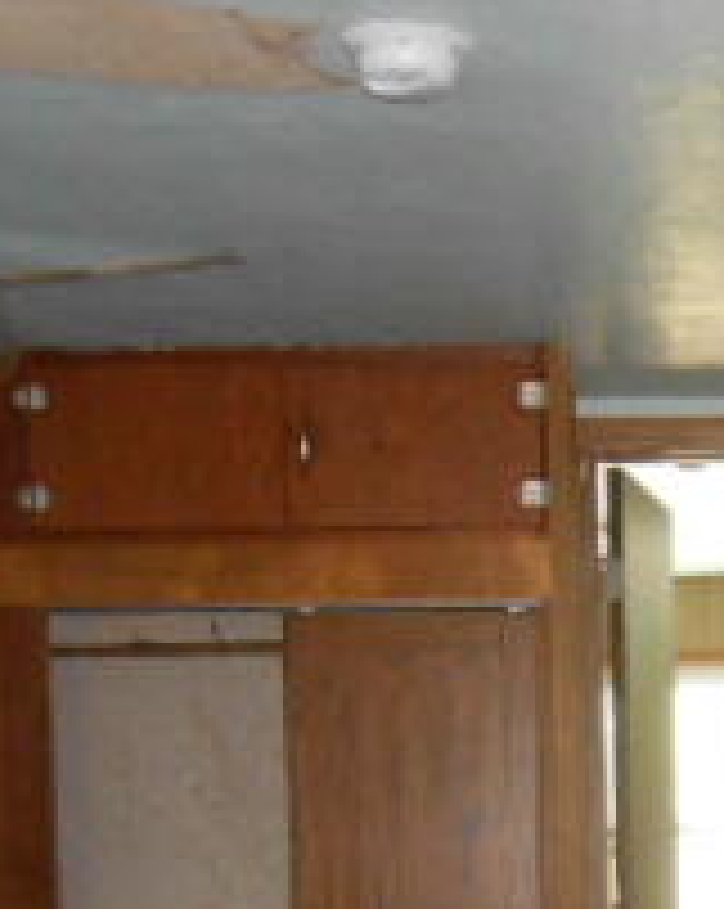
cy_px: 1004
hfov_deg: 16.0
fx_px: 2497
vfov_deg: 19.7
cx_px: 823
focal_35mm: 93
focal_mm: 5.3
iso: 500
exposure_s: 1/25
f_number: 3.8
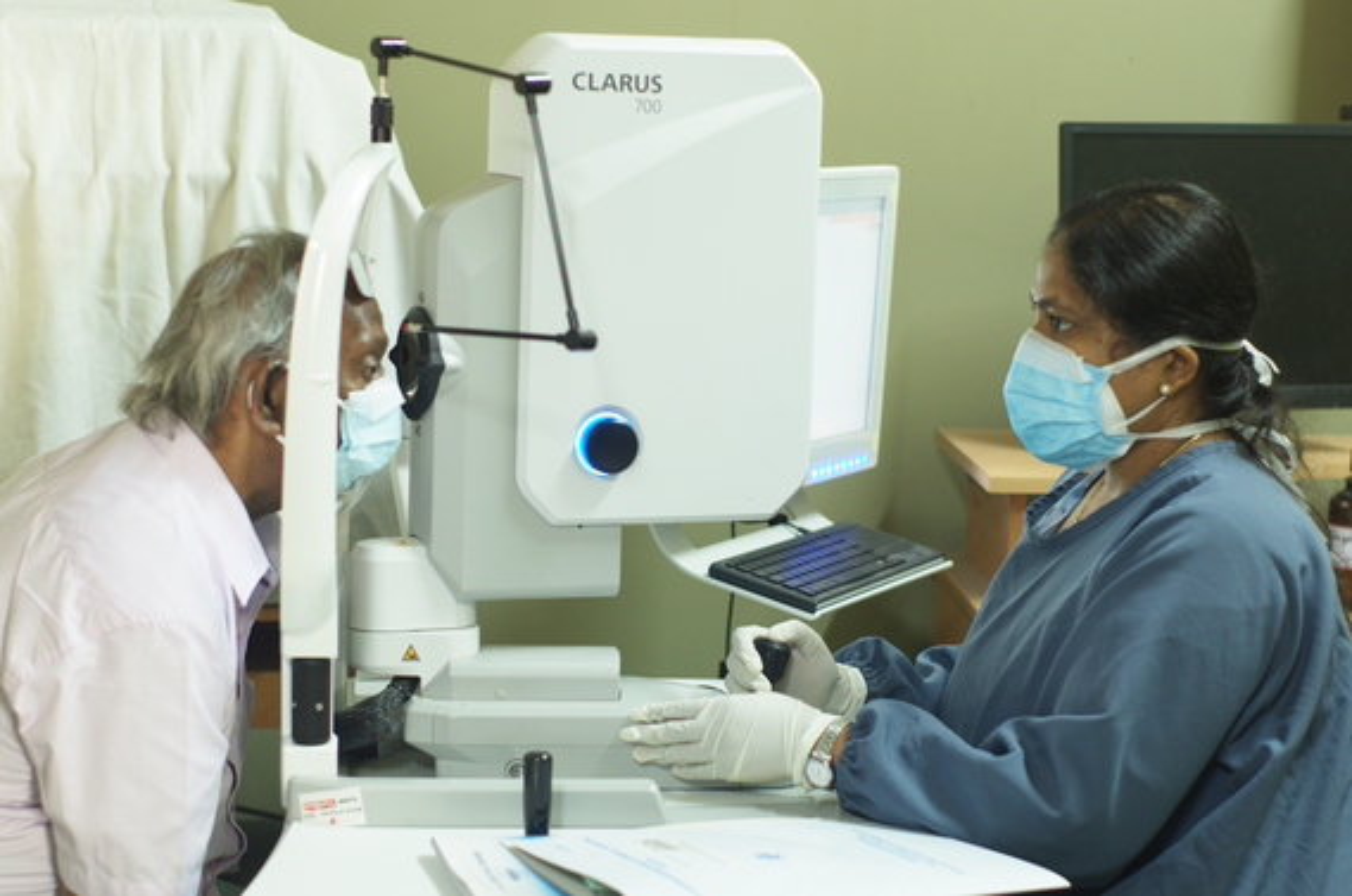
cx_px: 676
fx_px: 2811
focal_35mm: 75
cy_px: 448
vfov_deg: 18.1
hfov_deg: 27.0
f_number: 2.5
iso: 200
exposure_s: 1/6
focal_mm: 50
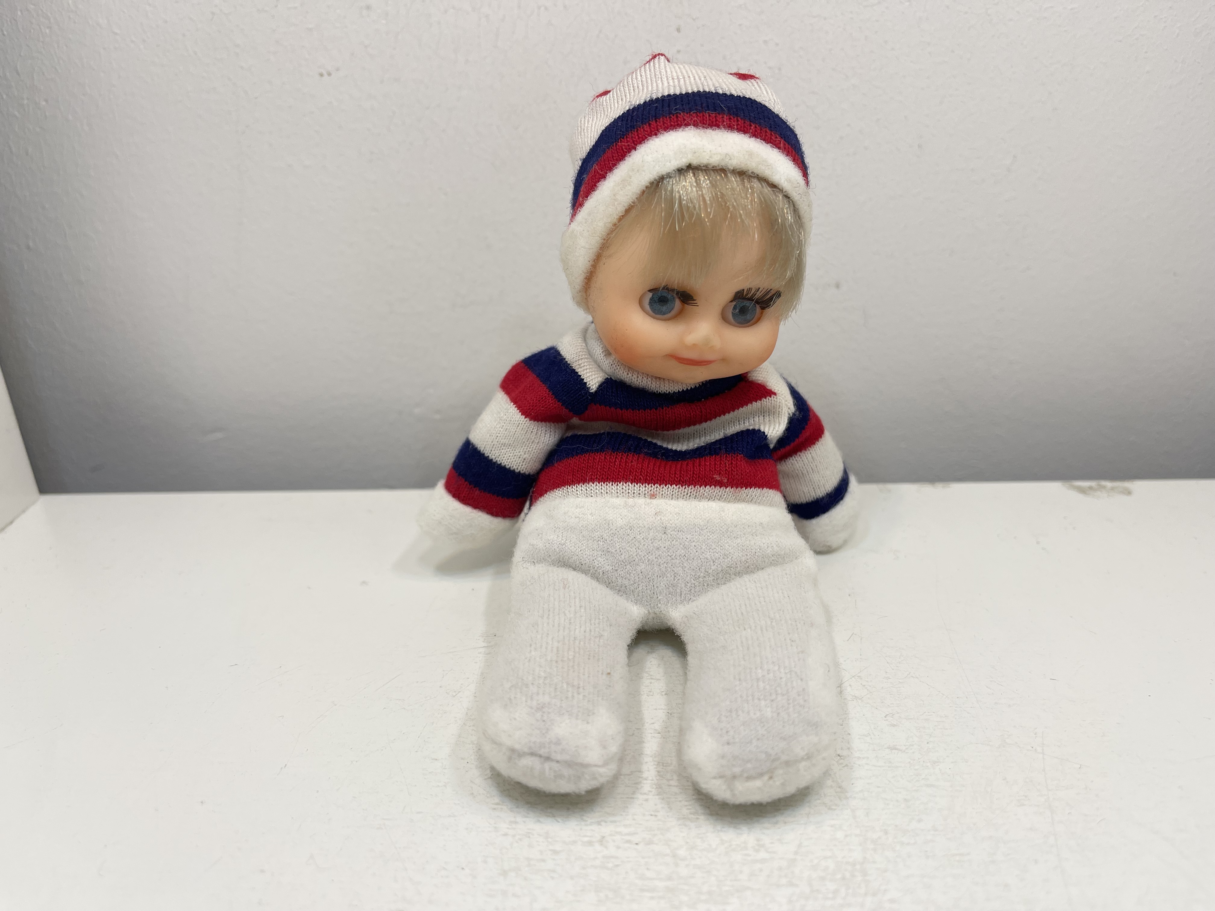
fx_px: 877
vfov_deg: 54.9
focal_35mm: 25
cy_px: 456
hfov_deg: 69.4
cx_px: 608
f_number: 1.6
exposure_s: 1/278
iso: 32
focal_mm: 5.1
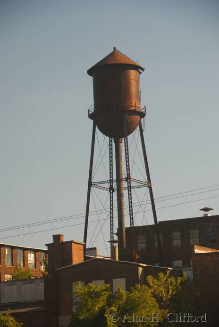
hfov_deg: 10.1
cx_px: 110
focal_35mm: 136
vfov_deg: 15.1
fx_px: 1240
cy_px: 164
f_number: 5.3
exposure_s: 1/400
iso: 320
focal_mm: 90
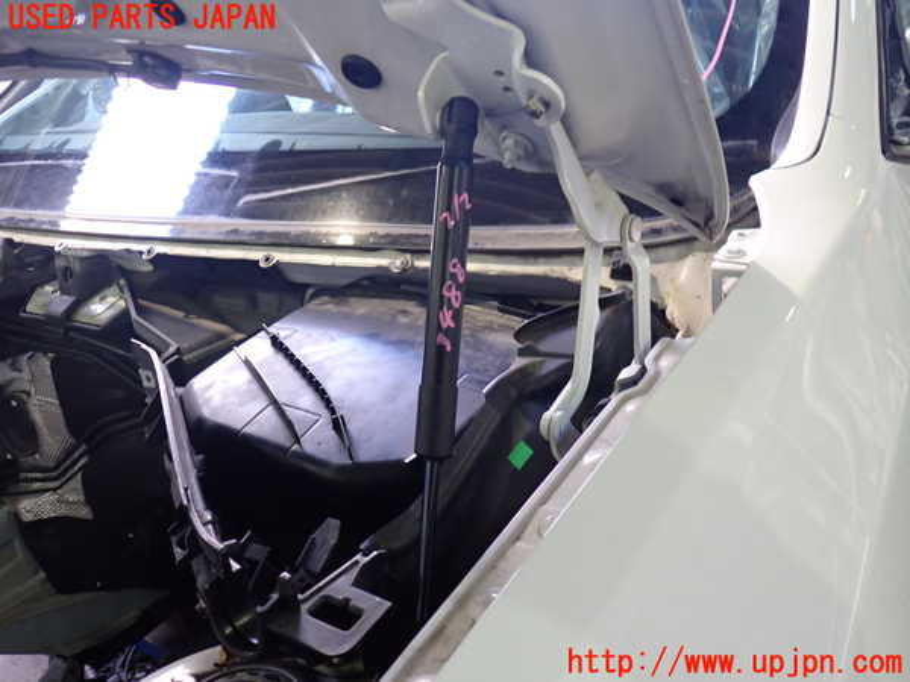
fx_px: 789
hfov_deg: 60.0
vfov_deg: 46.8
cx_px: 455
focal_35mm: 30
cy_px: 341
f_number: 2.3
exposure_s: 1/30
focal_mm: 5.4
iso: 320
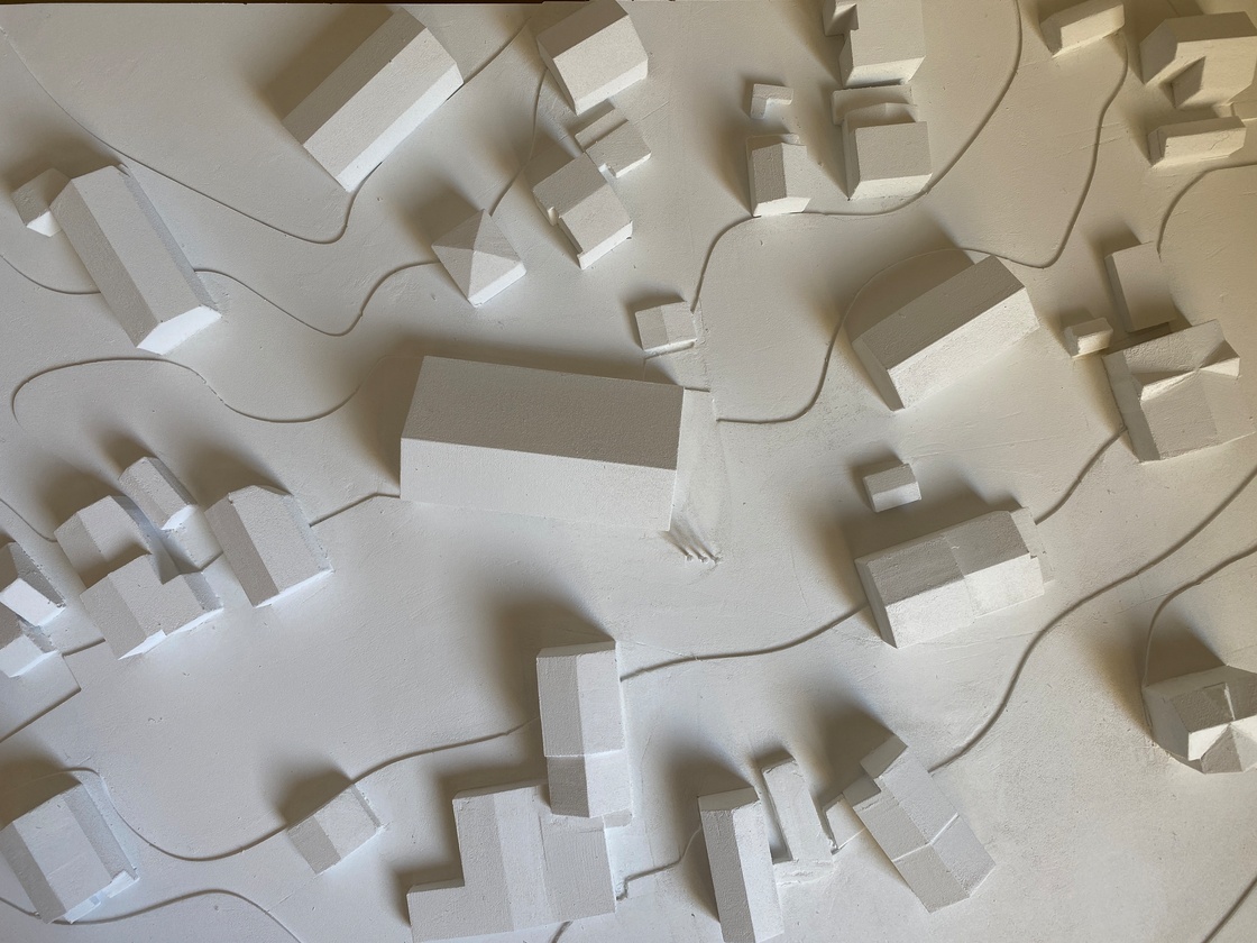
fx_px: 944
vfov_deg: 53.1
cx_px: 628
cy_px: 472
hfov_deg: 67.3
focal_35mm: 26
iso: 40
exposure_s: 1/122
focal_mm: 4.25
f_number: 1.8
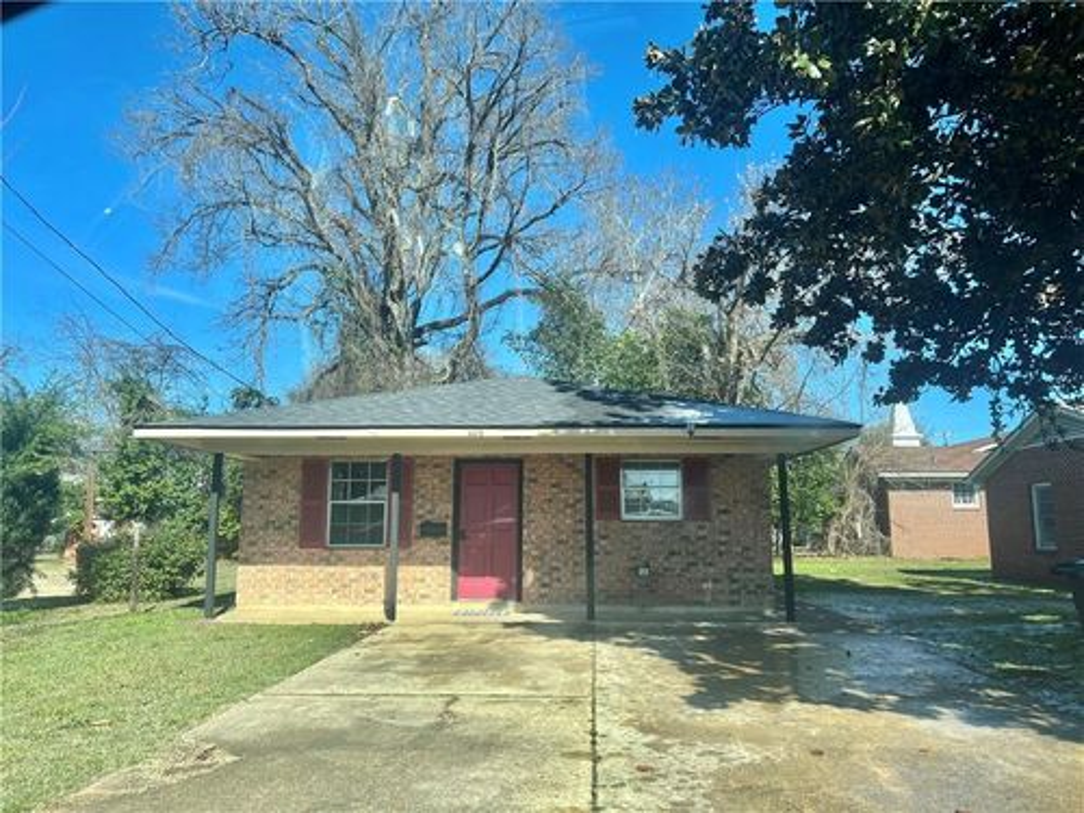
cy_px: 406
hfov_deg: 67.3
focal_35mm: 26
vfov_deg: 53.1
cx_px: 542
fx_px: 814
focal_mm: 5.7
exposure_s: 1/2008
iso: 50
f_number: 1.5
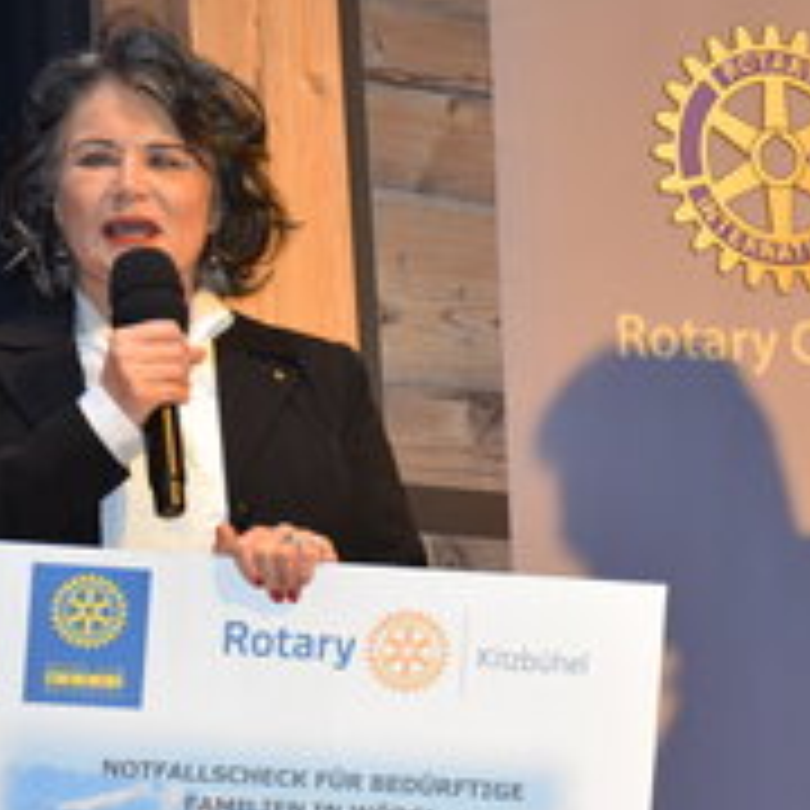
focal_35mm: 197
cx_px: 783
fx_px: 5215
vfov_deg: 8.9
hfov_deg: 8.8
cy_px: 459
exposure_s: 1/80
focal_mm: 58
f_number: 5
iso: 800
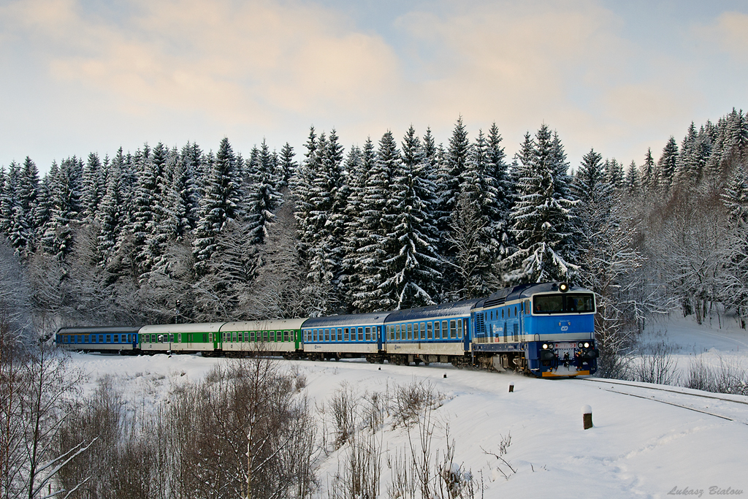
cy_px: 250
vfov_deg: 28.1
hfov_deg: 41.1
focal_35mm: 48
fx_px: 997
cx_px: 374
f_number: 7.1
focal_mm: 32
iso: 200
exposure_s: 1/250
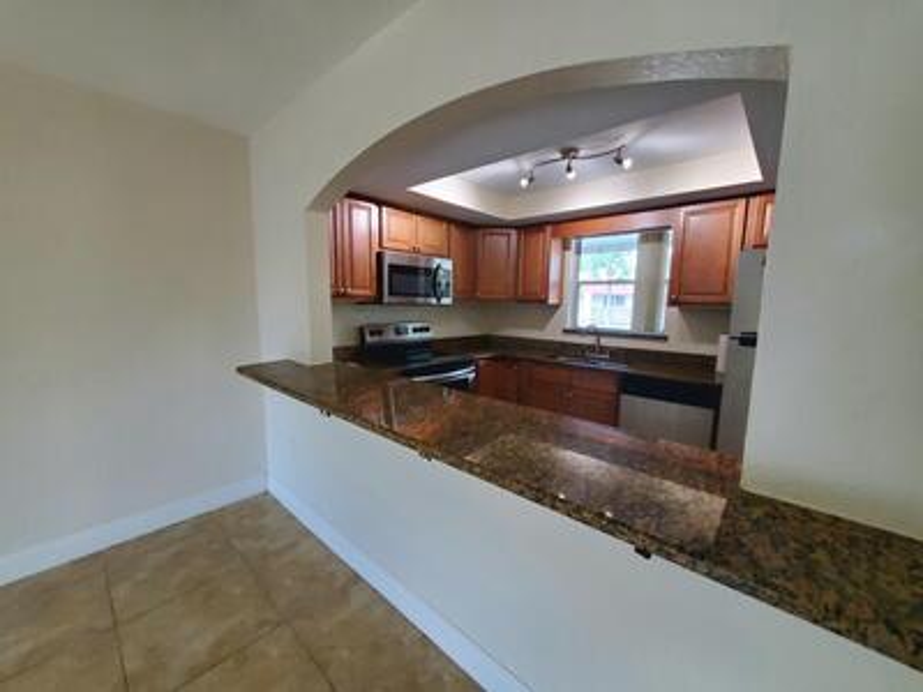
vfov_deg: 89.9
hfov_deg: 106.2
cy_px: 346
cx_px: 462
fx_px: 347
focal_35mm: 13
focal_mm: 1.8
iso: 400
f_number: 2.2
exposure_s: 1/60
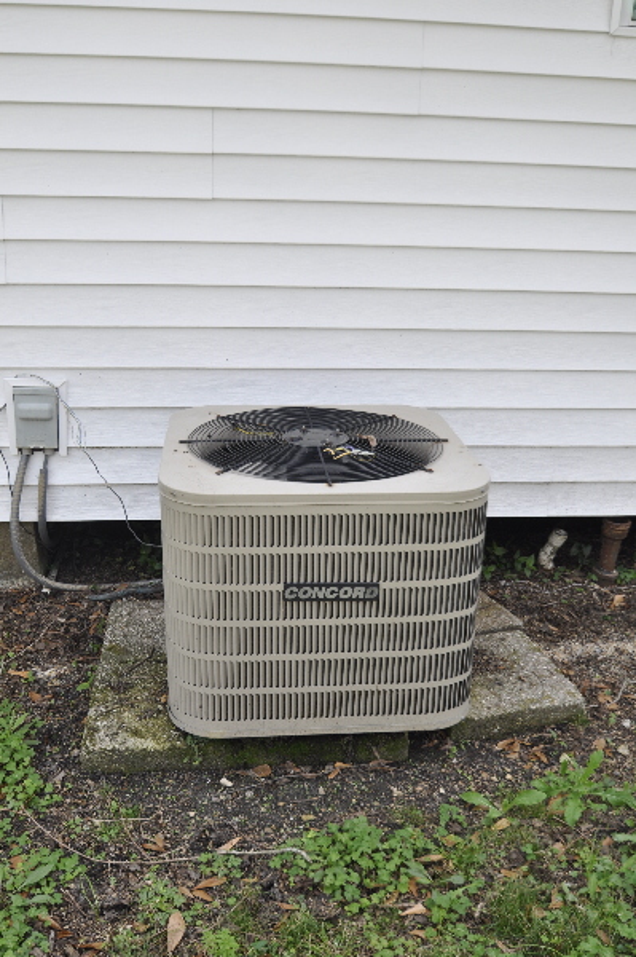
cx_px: 318
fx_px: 956
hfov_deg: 36.8
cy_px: 478
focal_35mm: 36
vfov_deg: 53.2
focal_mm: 24
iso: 200
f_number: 6.3
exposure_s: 1/160
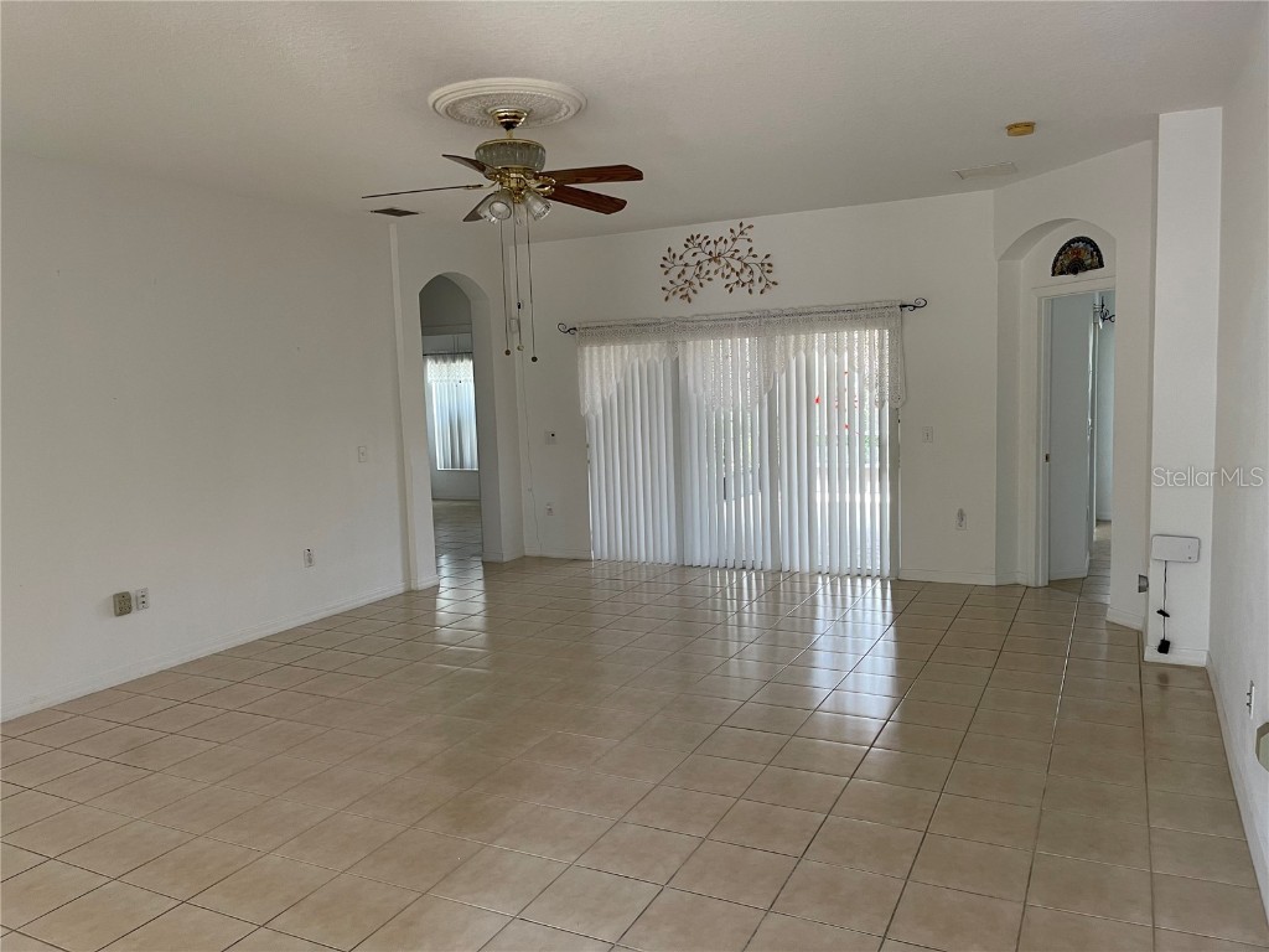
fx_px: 916
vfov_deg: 54.9
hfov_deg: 69.4
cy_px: 476
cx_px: 634
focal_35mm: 25
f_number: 1.6
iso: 125
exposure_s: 1/60
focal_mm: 5.1
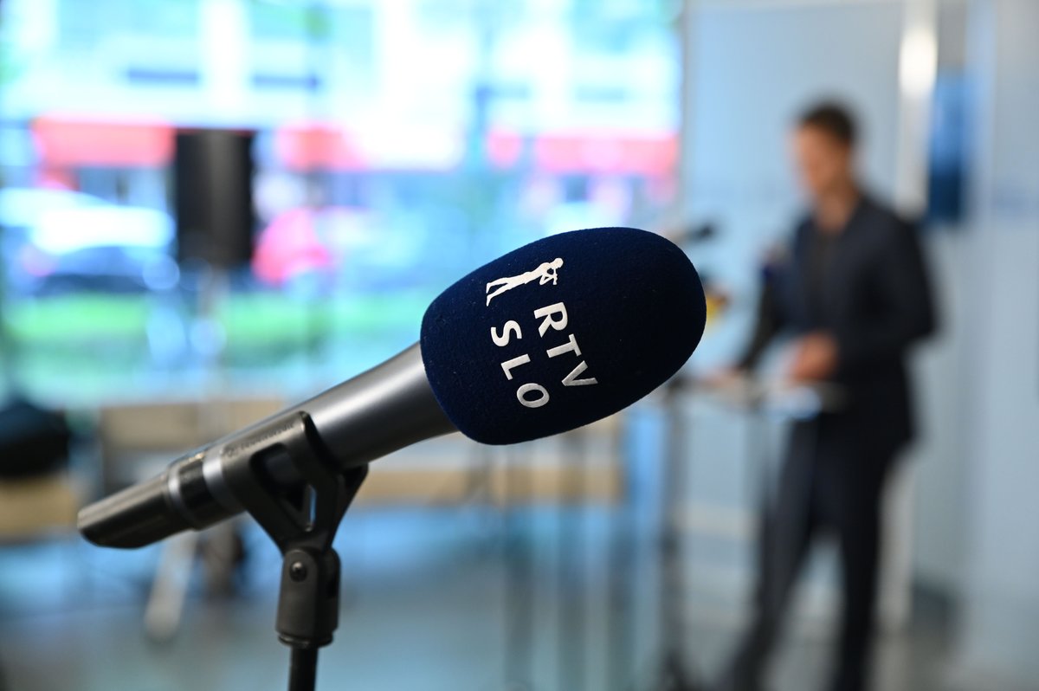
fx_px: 1874
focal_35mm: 65
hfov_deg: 31.0
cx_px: 520
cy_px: 346
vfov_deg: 20.9
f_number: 4
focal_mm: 65
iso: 1600
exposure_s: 1/125
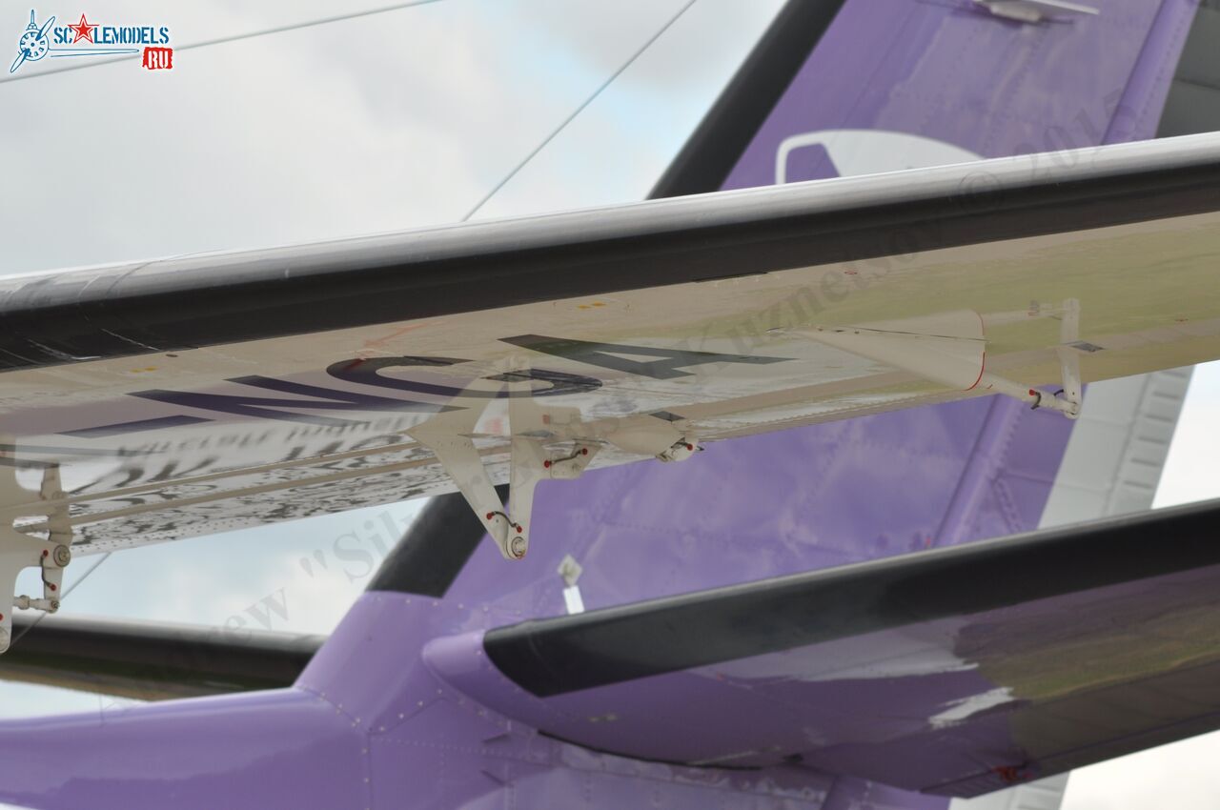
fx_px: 10661
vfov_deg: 4.4
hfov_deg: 6.5
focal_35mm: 315
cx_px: 610
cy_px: 405
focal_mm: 210
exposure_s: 1/250
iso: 200
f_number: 8
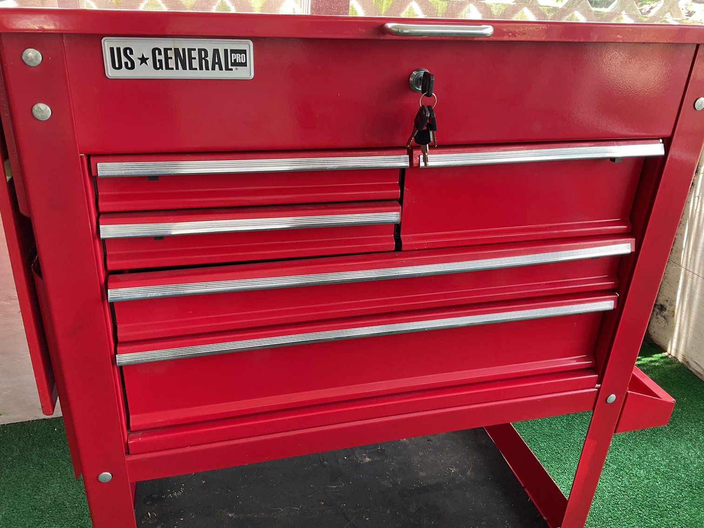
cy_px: 264
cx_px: 352
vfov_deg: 48.2
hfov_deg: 61.7
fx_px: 590
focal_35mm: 29
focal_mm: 3
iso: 64
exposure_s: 1/60
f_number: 1.8
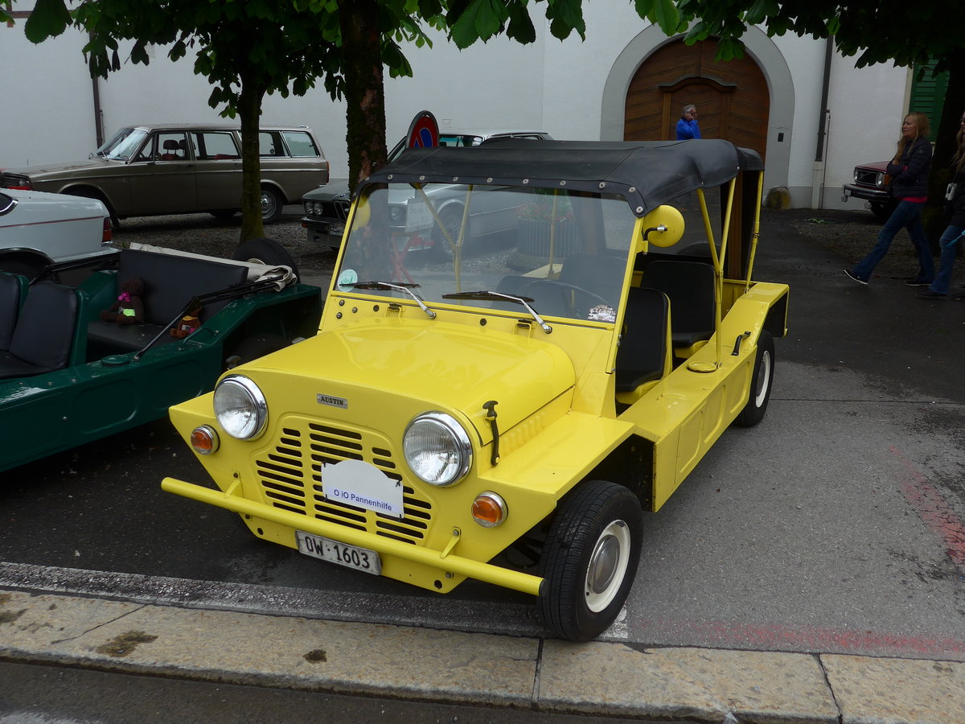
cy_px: 362
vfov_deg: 45.4
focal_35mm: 31
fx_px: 864
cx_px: 482
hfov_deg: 58.4
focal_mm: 6.5
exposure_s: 1/800
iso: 80
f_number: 2.8
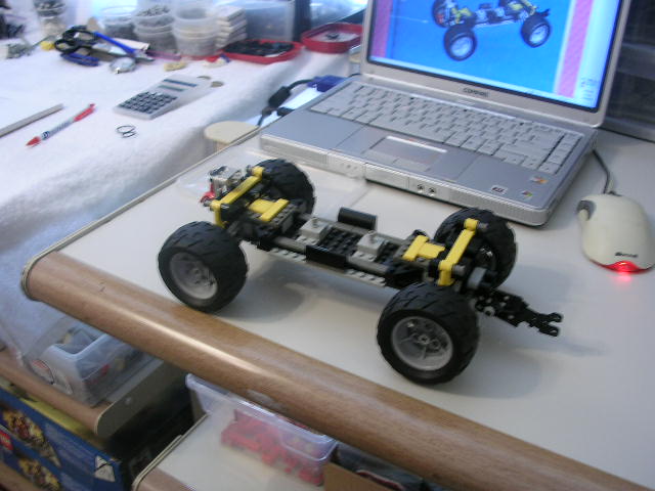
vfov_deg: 37.7
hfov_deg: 49.0
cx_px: 328
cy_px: 246
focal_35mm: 38
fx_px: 719
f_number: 2.8
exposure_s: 1/6.7
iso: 50
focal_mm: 5.8
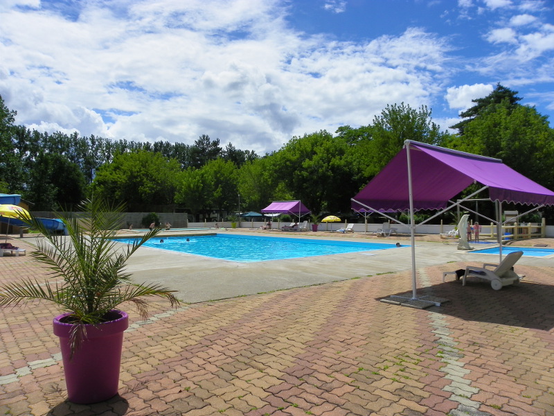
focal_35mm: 26
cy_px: 208
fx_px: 416
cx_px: 277
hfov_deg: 67.3
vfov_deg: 53.1
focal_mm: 4.6
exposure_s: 1/640
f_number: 5.6
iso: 64
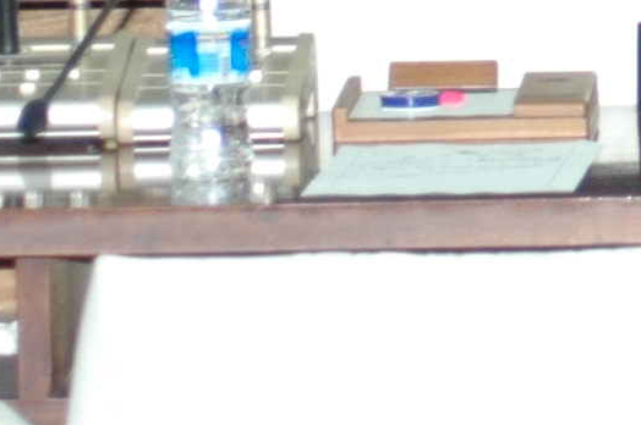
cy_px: -703
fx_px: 10723
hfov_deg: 3.4
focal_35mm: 603
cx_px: 1277
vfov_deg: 2.3
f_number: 5
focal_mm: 70
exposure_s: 1/60
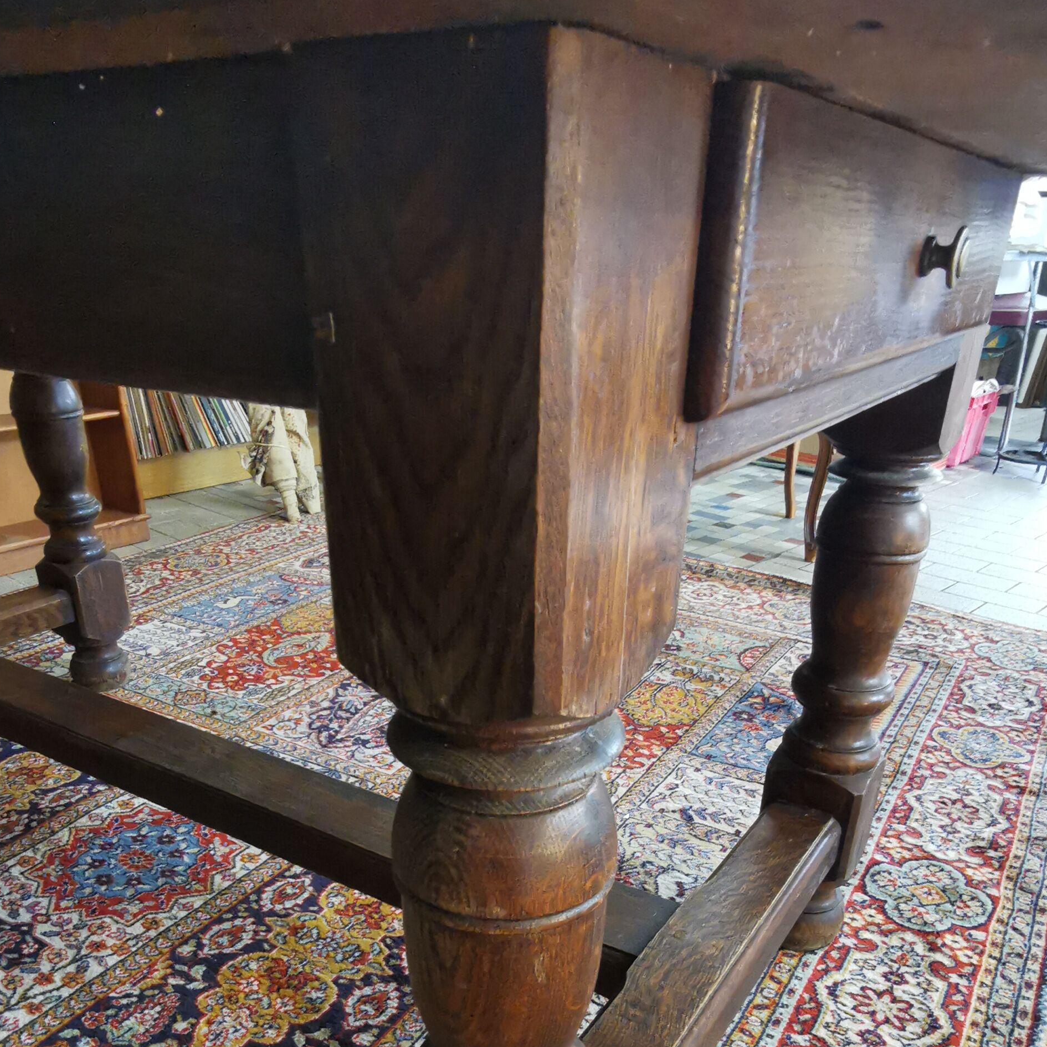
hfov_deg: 55.6
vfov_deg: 52.8
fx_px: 992
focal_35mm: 29
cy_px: 804
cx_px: 519
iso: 500
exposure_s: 1/20
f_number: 2.2
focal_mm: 2.26
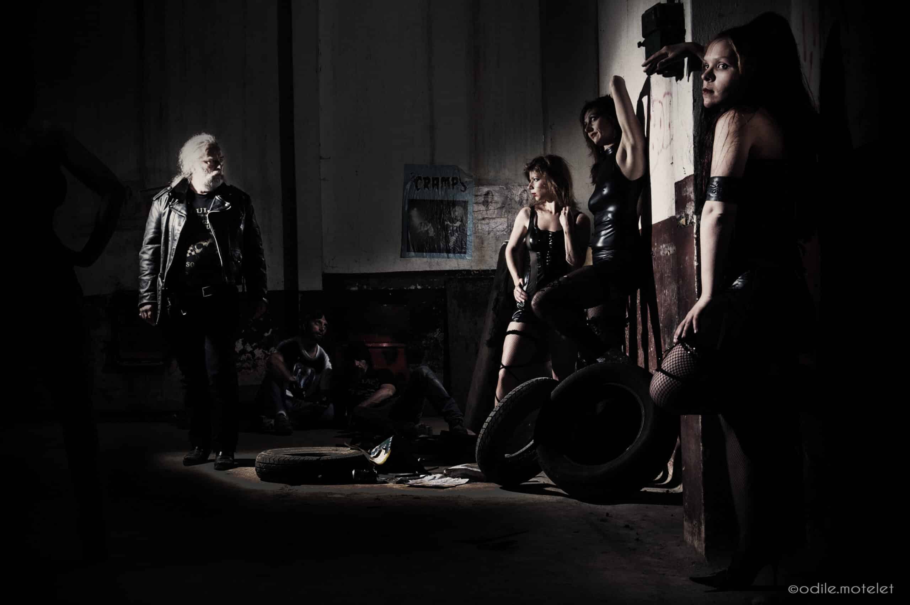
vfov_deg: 31.8
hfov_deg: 46.4
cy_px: 302
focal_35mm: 42
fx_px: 1061
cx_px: 455
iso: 200
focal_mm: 42
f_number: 16
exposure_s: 1/60
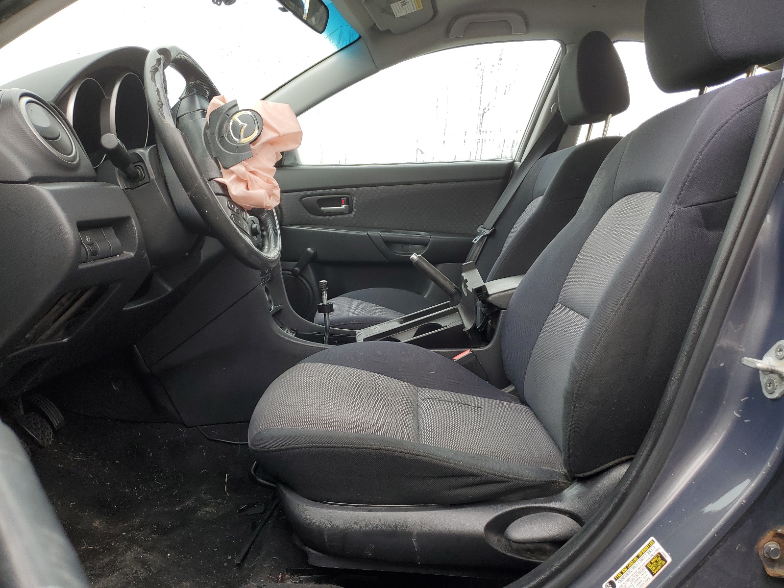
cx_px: 392
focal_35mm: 26
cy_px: 294
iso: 50
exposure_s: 1/120
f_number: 1.5
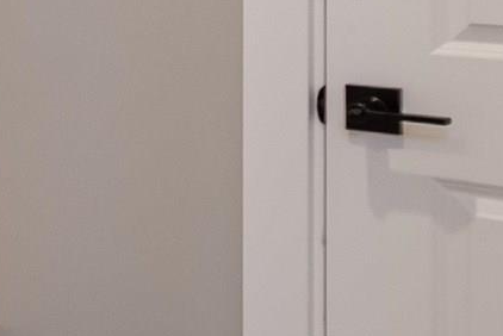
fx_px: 1426
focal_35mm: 102
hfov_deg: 14.6
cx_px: -628
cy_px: -11
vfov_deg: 13.2
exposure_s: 1/50
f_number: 5
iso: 800
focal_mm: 14
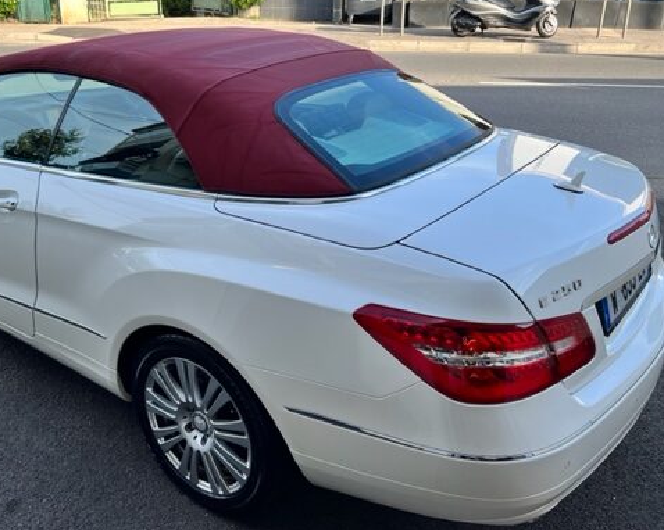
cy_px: 247
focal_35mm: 34
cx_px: 226
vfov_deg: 43.3
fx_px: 668
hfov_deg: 52.0
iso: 50
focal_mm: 5.7
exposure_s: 1/940
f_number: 1.5
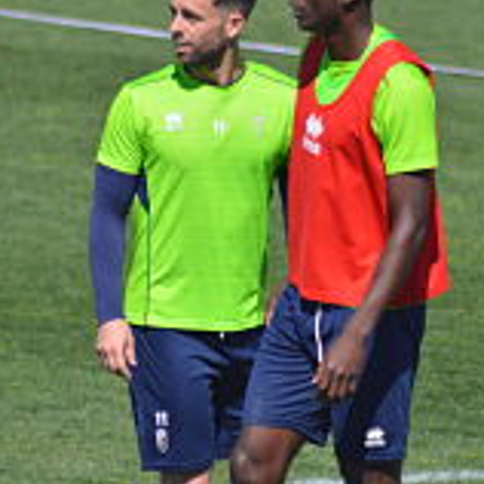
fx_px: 15344
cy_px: 230
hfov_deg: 1.8
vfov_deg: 1.8
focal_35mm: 970
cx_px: 233
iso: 280
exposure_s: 1/2000
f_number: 5.6
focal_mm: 300
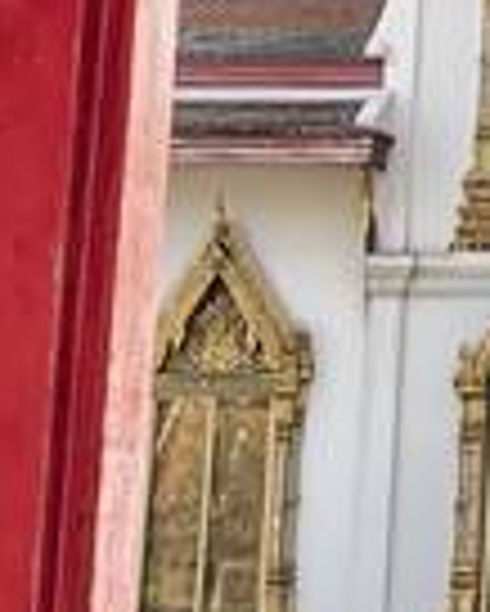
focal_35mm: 145
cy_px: -446
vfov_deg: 12.3
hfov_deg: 9.8
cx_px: 1032
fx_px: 2626
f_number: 7.1
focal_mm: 28
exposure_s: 1/200
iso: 64
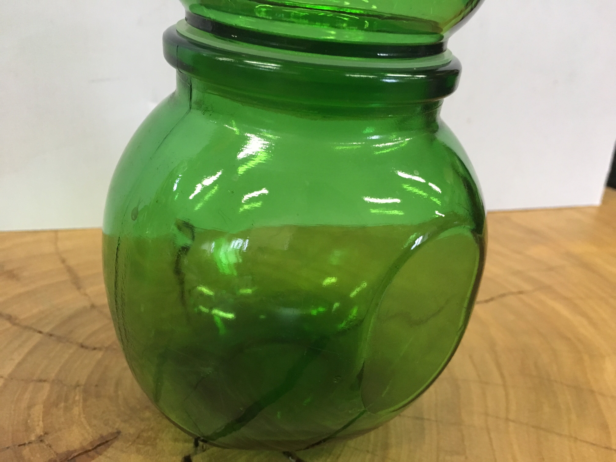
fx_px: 516
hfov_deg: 61.7
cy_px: 231
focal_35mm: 29
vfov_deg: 48.2
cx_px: 308
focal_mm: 4.15
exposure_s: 1/33
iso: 200
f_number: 2.2
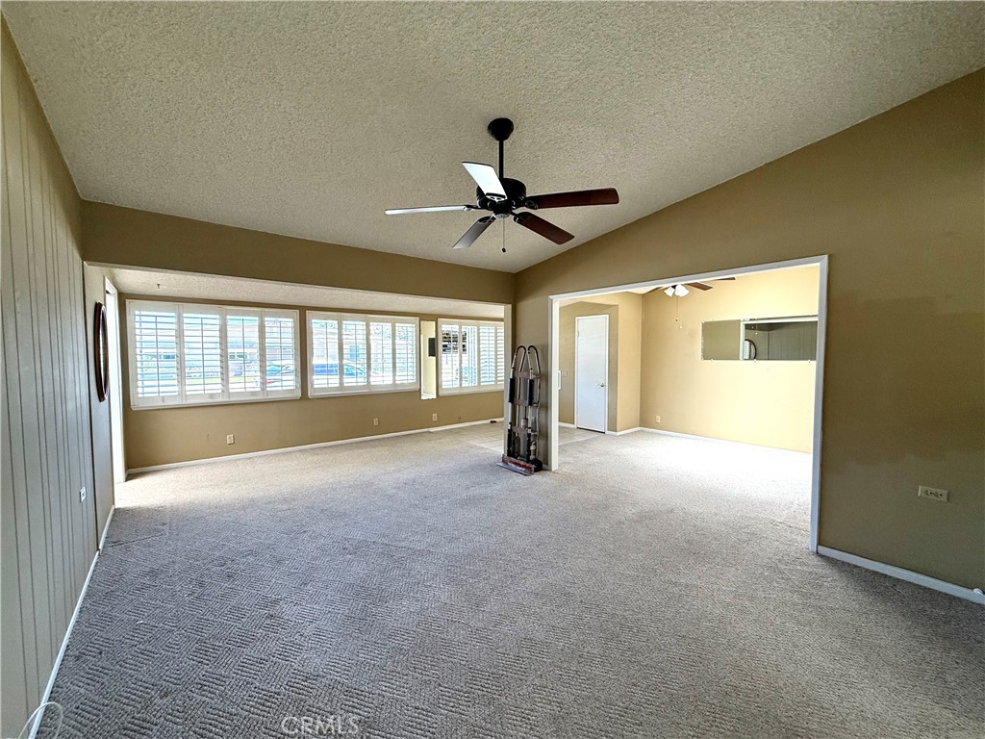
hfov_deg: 102.1
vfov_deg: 85.7
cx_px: 492
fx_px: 398
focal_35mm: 14
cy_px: 370
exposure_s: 1/120
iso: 125
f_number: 2.2
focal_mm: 2.22
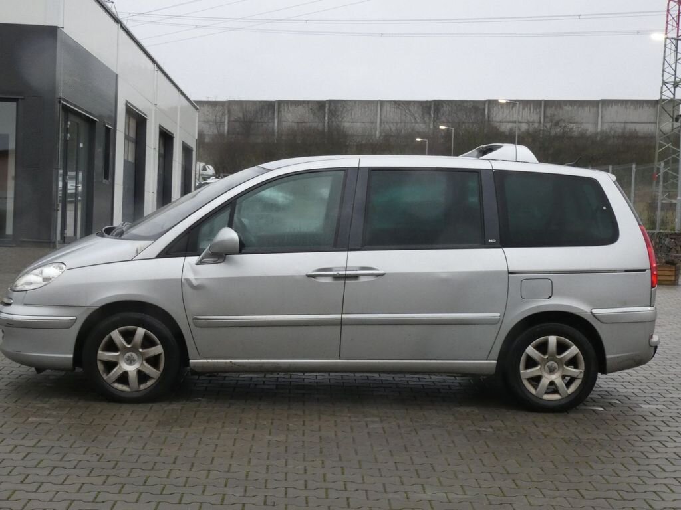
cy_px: 255
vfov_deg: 27.5
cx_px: 340
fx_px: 1043
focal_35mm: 53
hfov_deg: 36.2
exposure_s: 1/80
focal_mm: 9.5
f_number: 5.6
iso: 400
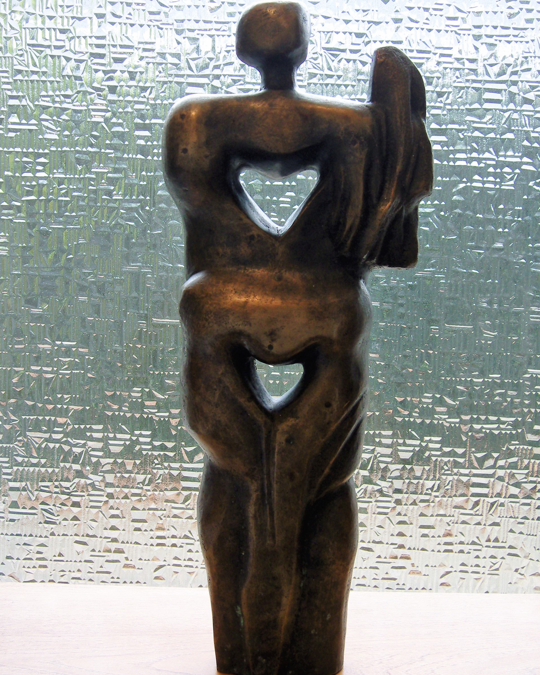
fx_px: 1119
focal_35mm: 56
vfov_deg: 33.6
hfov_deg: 27.1
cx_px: 267
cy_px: 330
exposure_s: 1/30
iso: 200
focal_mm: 11.5
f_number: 3.5
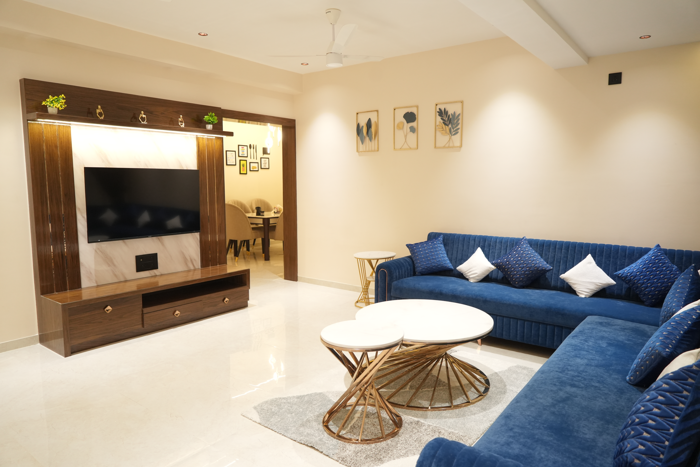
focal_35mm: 24
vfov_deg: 53.1
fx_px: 467
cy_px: 234
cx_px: 350
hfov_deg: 73.7
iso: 2000
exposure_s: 1/100
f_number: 4
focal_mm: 24
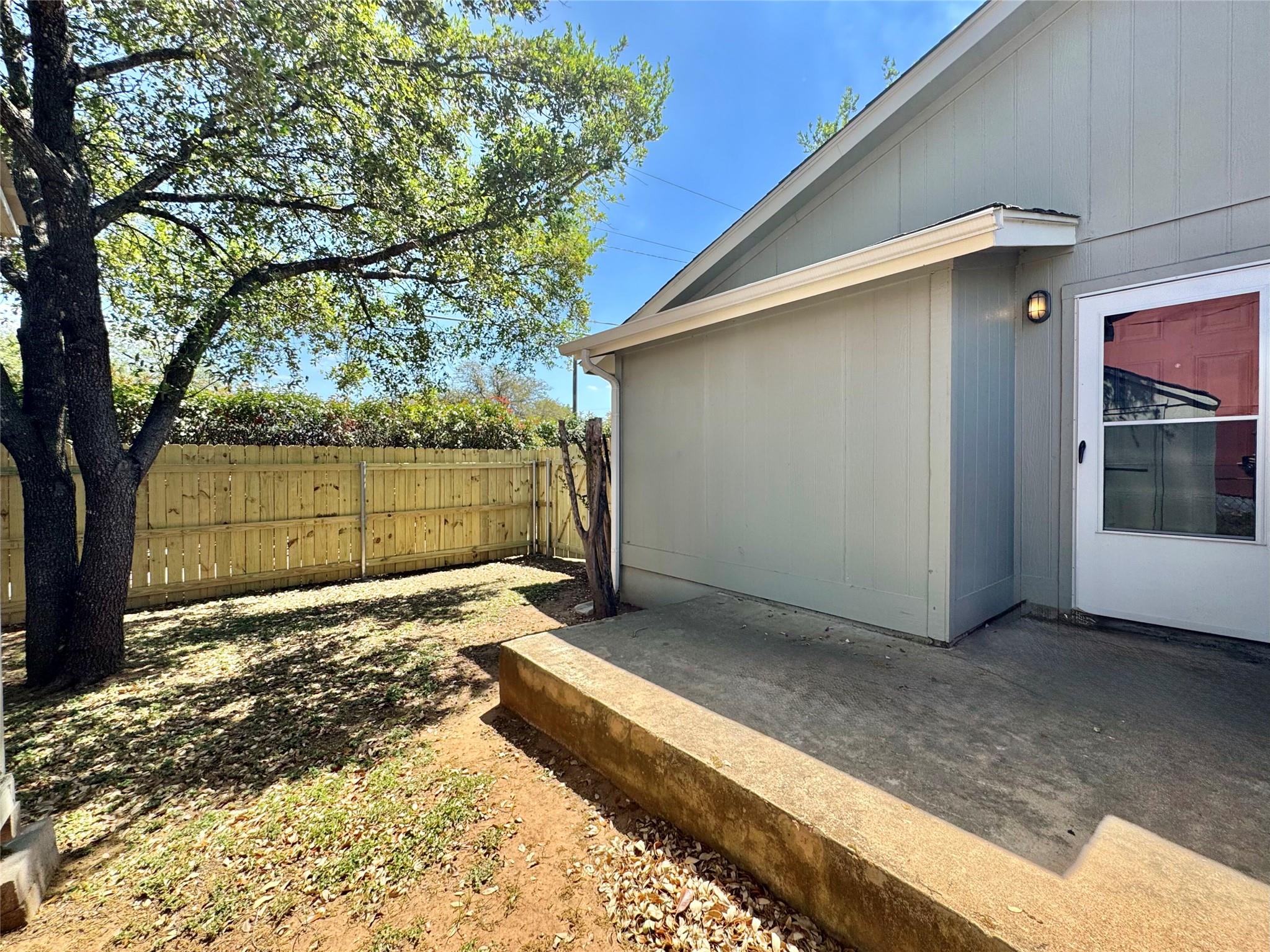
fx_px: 514
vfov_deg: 85.7
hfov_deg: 102.1
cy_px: 476
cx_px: 635
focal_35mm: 14
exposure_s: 1/600
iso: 40
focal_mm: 2.22
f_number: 2.2
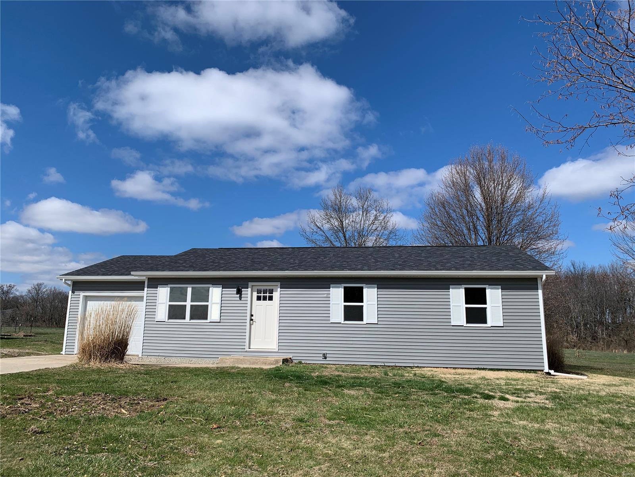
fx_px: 477
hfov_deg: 67.3
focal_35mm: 26
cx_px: 318
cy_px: 238
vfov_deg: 53.1
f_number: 1.8
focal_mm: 4.25
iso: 25
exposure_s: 1/3521
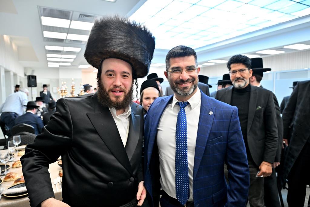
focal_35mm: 24
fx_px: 207
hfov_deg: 73.7
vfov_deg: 53.1
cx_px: 155
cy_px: 104
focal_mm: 24
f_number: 4
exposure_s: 1/250
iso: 1000
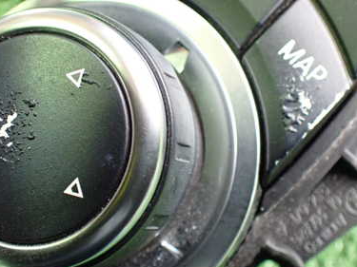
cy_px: 115
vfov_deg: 30.2
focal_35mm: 48
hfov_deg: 39.6
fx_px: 495
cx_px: 159
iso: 800
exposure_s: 1/50
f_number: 2.3
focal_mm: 5.4
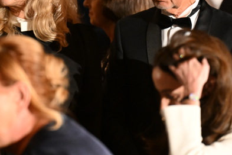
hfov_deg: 5.9
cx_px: 86
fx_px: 2262
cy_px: 21
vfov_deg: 3.9
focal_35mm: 351
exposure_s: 1/200
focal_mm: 200
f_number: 3.5
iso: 8000
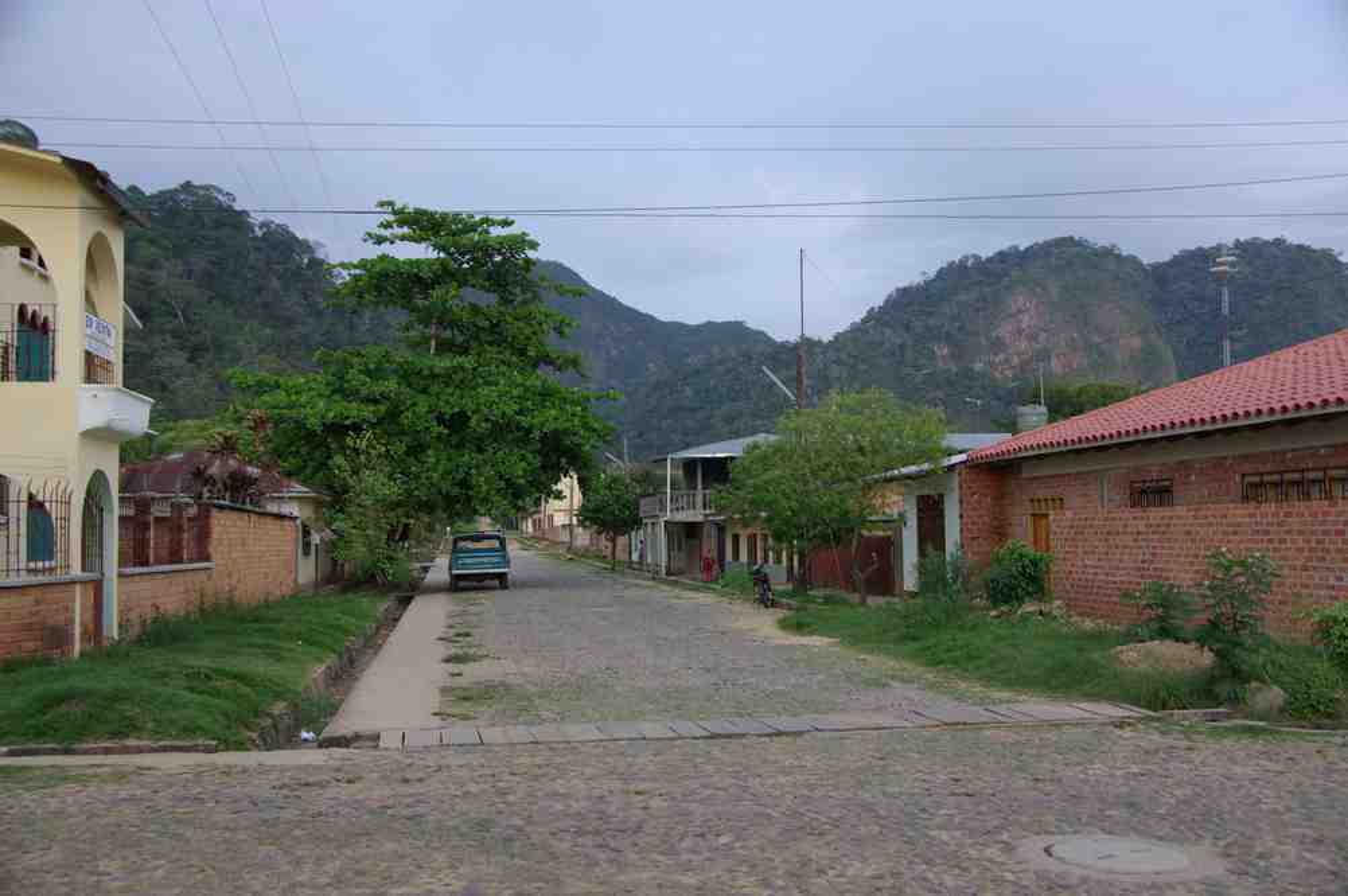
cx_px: 674
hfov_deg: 51.3
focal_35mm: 38
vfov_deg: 35.4
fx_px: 1403
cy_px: 448
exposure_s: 1/60
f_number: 4.5
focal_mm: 25
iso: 100
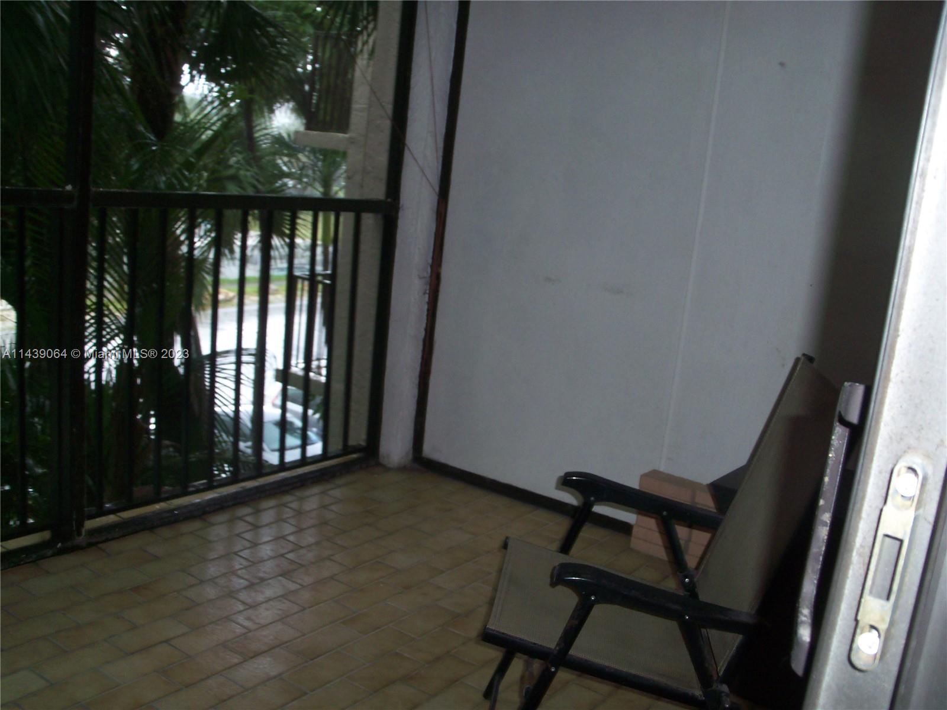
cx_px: 474
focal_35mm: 35
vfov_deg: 40.7
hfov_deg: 52.6
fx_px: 958
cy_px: 355
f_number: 3
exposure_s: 1/30
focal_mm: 6.3
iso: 100
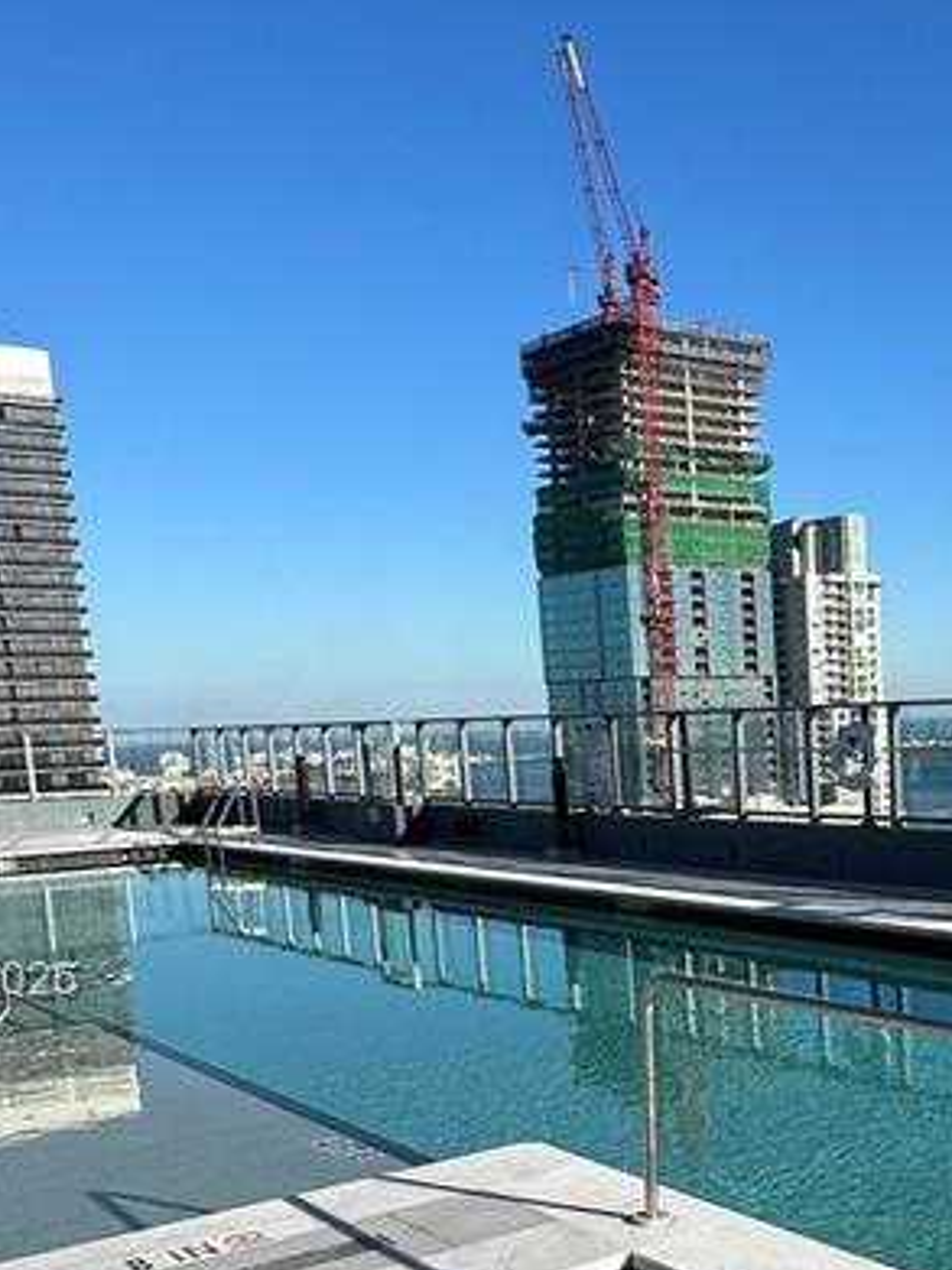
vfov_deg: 42.2
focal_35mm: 43
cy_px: 984
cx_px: 939
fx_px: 1578
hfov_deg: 31.2
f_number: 2.2
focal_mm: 2.22
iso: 50
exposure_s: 1/1887
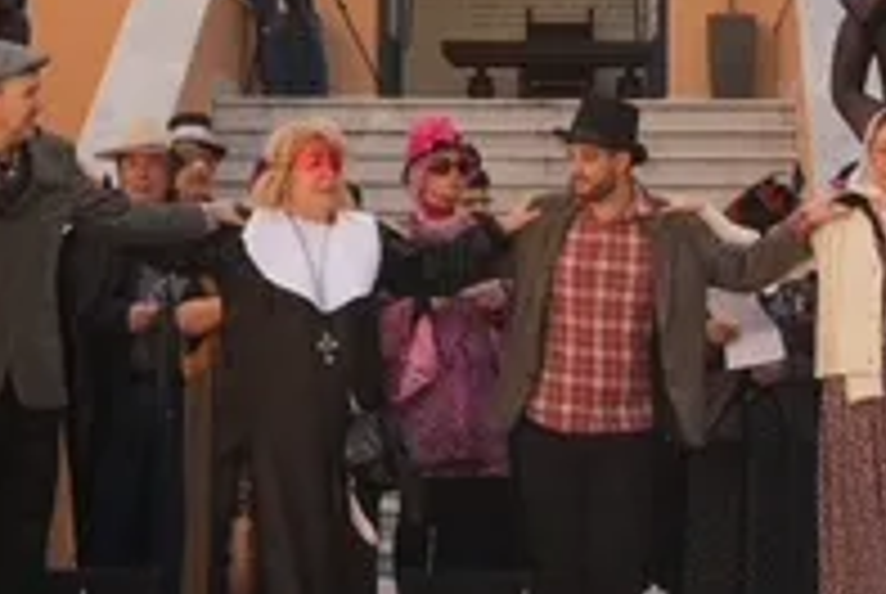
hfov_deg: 15.3
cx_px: 634
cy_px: 36
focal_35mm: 133
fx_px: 3278
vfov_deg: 10.3
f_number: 5
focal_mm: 41
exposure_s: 1/250
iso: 125
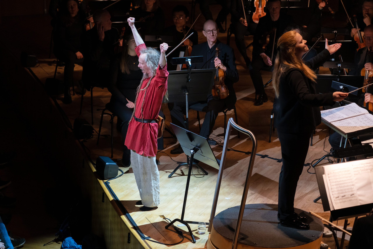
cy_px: 124
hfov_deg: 19.5
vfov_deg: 13.0
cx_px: 186
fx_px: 1088
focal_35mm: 105
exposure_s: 1/250
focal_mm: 105
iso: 3200
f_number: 4
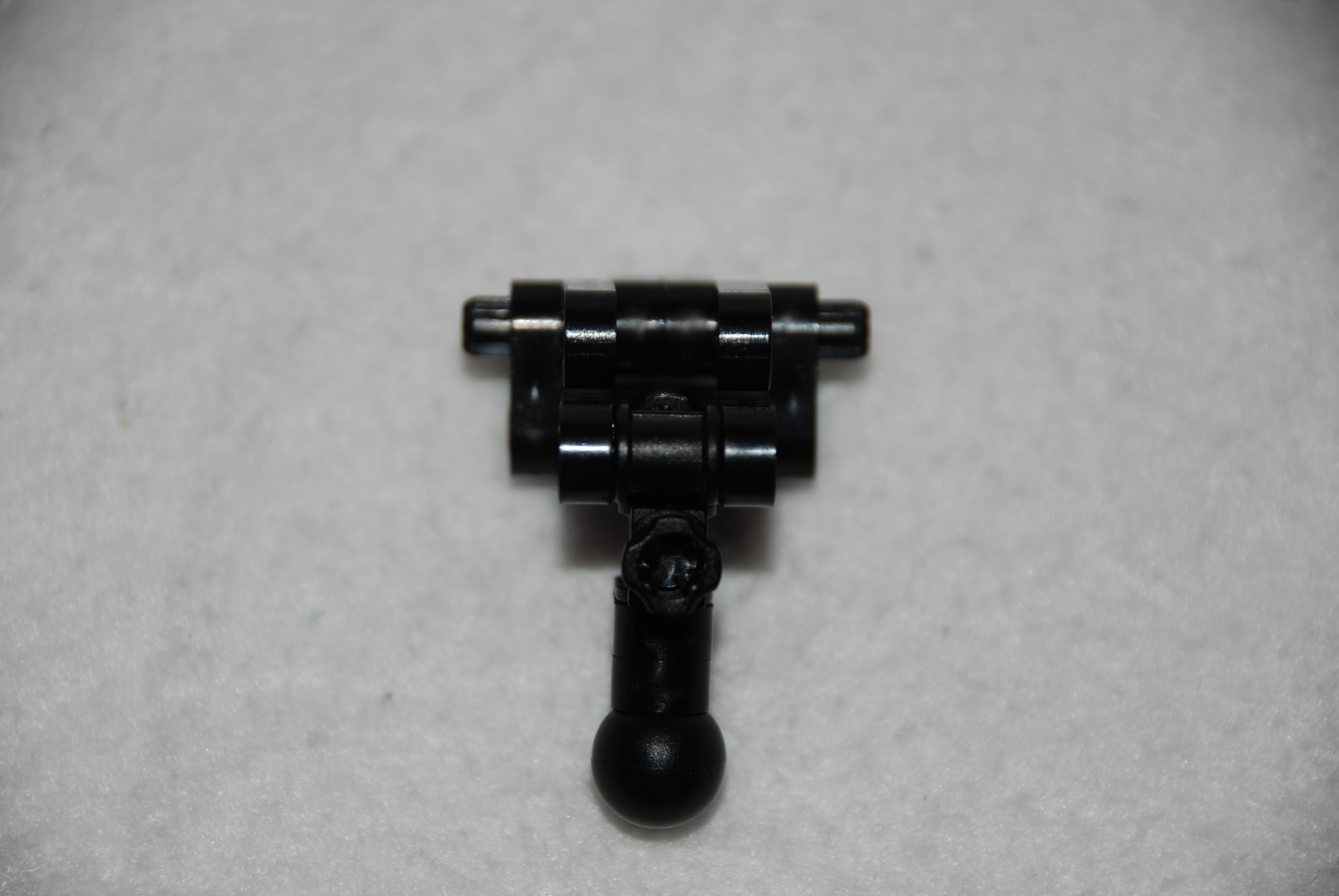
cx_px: 670
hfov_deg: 10.1
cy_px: 448
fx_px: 7541
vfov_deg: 6.8
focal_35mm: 202
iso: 100
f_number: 5.6
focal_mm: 135
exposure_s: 1/60
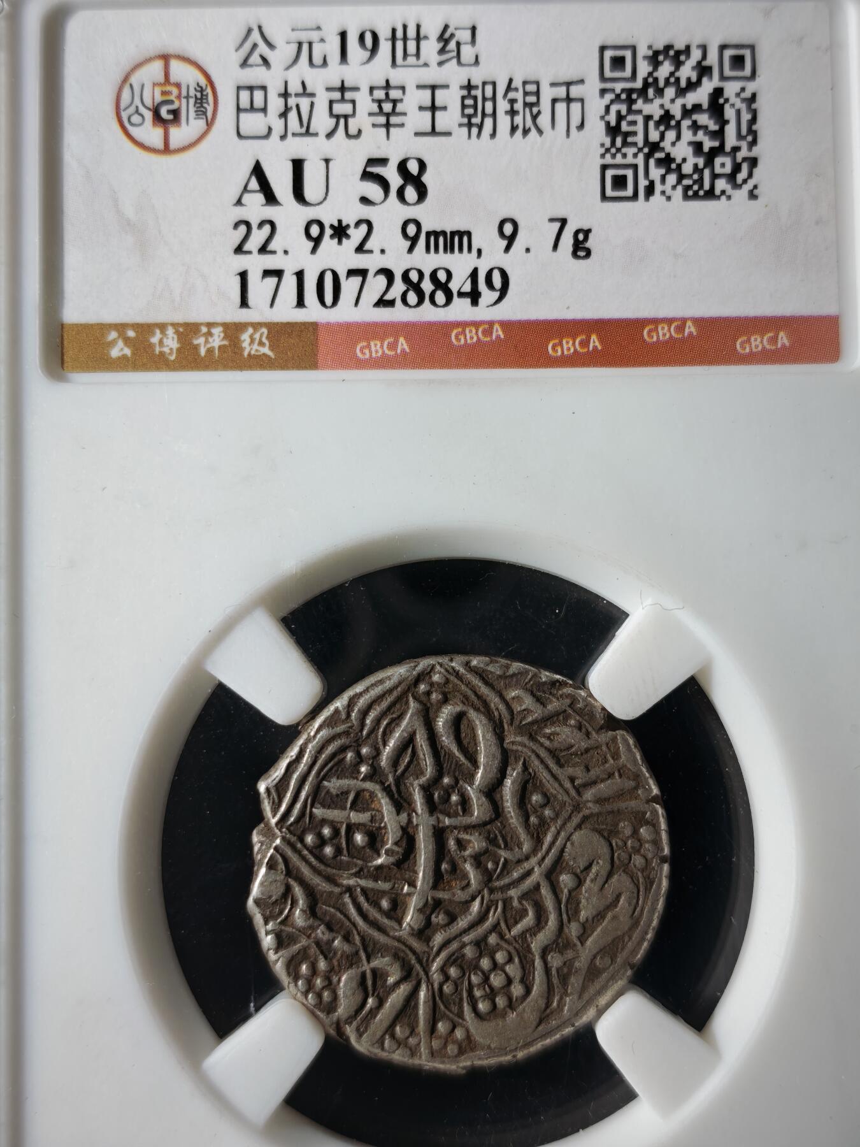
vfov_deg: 38.2
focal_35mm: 50
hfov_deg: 29.1
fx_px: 1656
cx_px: 430
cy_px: 574
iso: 50
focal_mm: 5.85
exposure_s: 1/269
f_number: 1.63
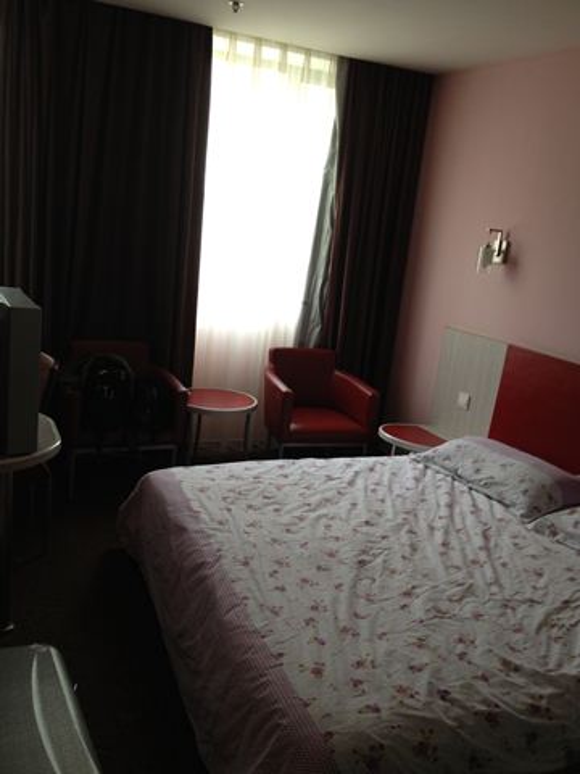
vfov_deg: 52.6
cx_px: 290
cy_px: 387
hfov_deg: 40.7
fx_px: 782
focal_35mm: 35
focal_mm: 4.28
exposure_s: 1/20
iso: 80
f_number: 2.4
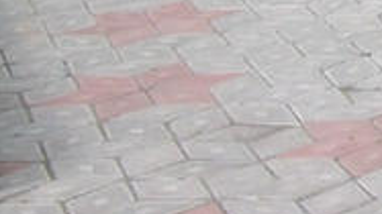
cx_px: 754
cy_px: -276
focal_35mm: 189
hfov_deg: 10.5
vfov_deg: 6.2
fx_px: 1914
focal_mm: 6
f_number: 4.8
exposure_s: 1/400
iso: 80
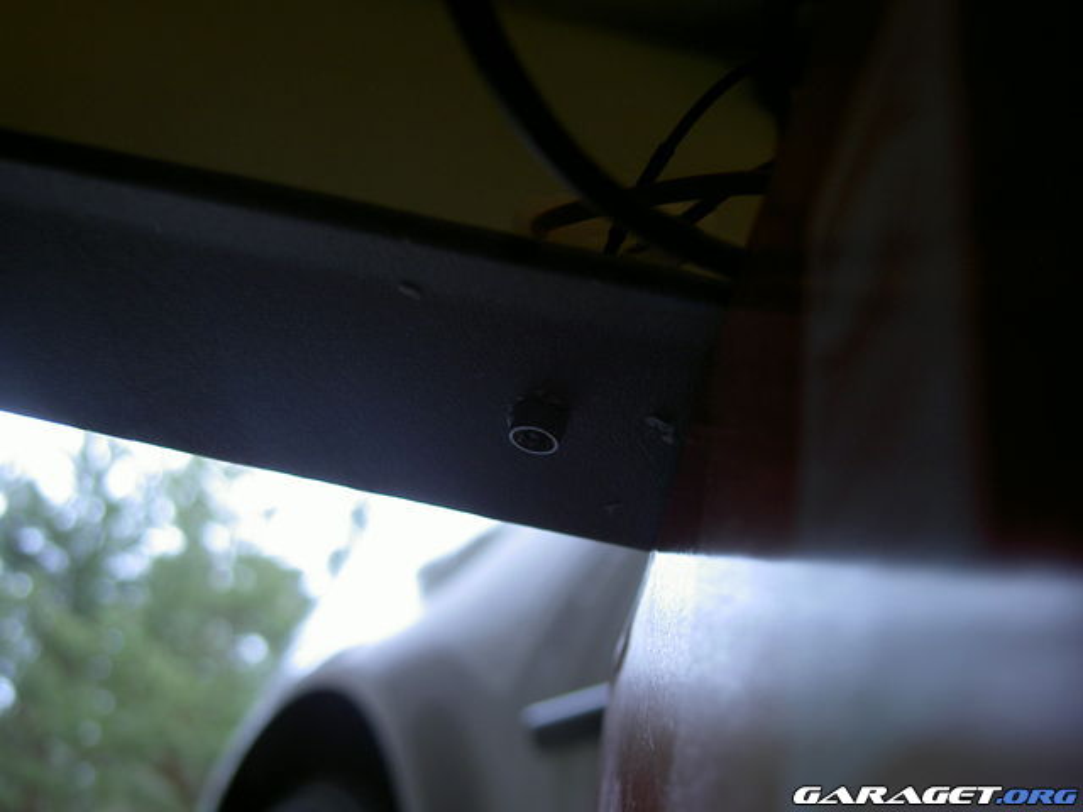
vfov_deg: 32.9
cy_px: 406
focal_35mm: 44
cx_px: 542
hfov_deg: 42.9
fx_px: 1377
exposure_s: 1/24.3
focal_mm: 9
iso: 100
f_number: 2.9
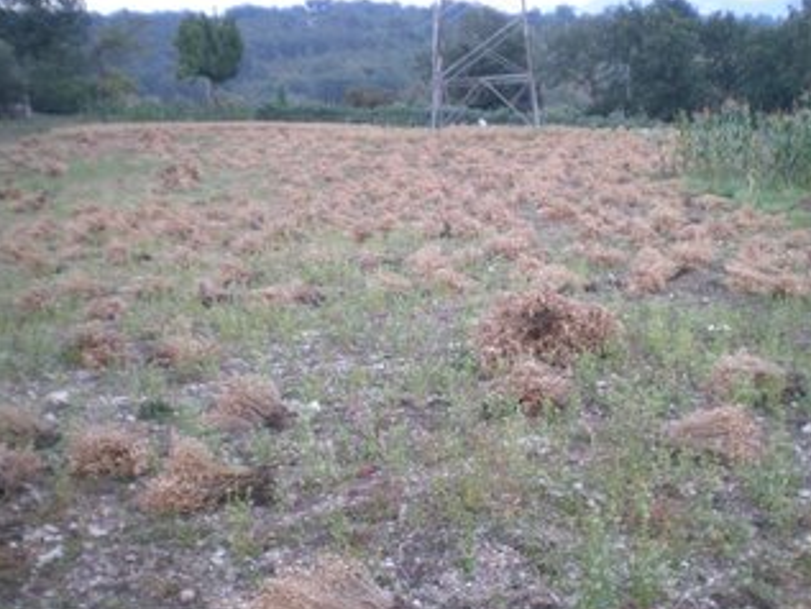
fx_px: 1125
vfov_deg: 30.2
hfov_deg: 39.6
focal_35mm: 48
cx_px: 404
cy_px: 368
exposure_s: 1/19
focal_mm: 6.3
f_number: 3.1
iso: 200
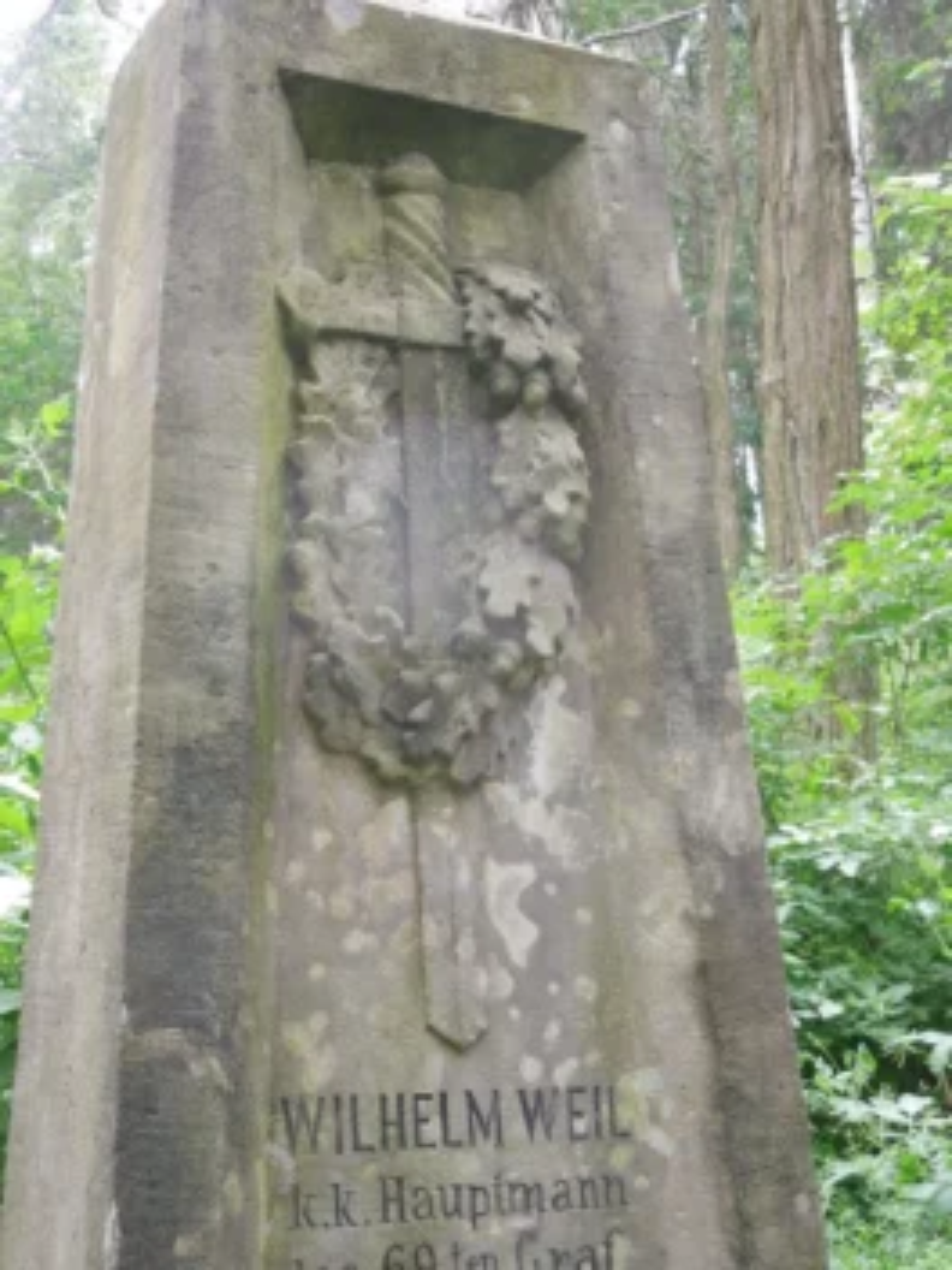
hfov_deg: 27.0
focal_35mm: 54
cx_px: 476
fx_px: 1980
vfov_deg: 35.5
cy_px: 635
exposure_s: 1/100
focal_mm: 9.8
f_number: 4.2
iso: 400
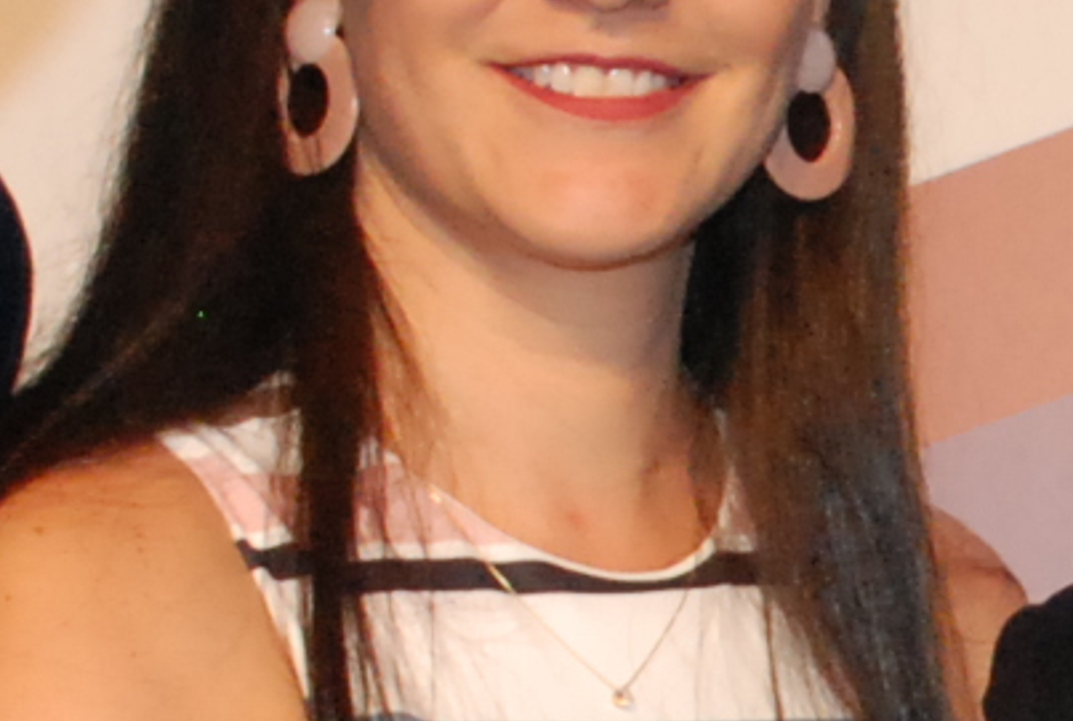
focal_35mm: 280
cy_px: 937
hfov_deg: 7.2
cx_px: 1534
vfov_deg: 4.9
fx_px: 8367
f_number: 5.6
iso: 1000
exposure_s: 1/40
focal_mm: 26
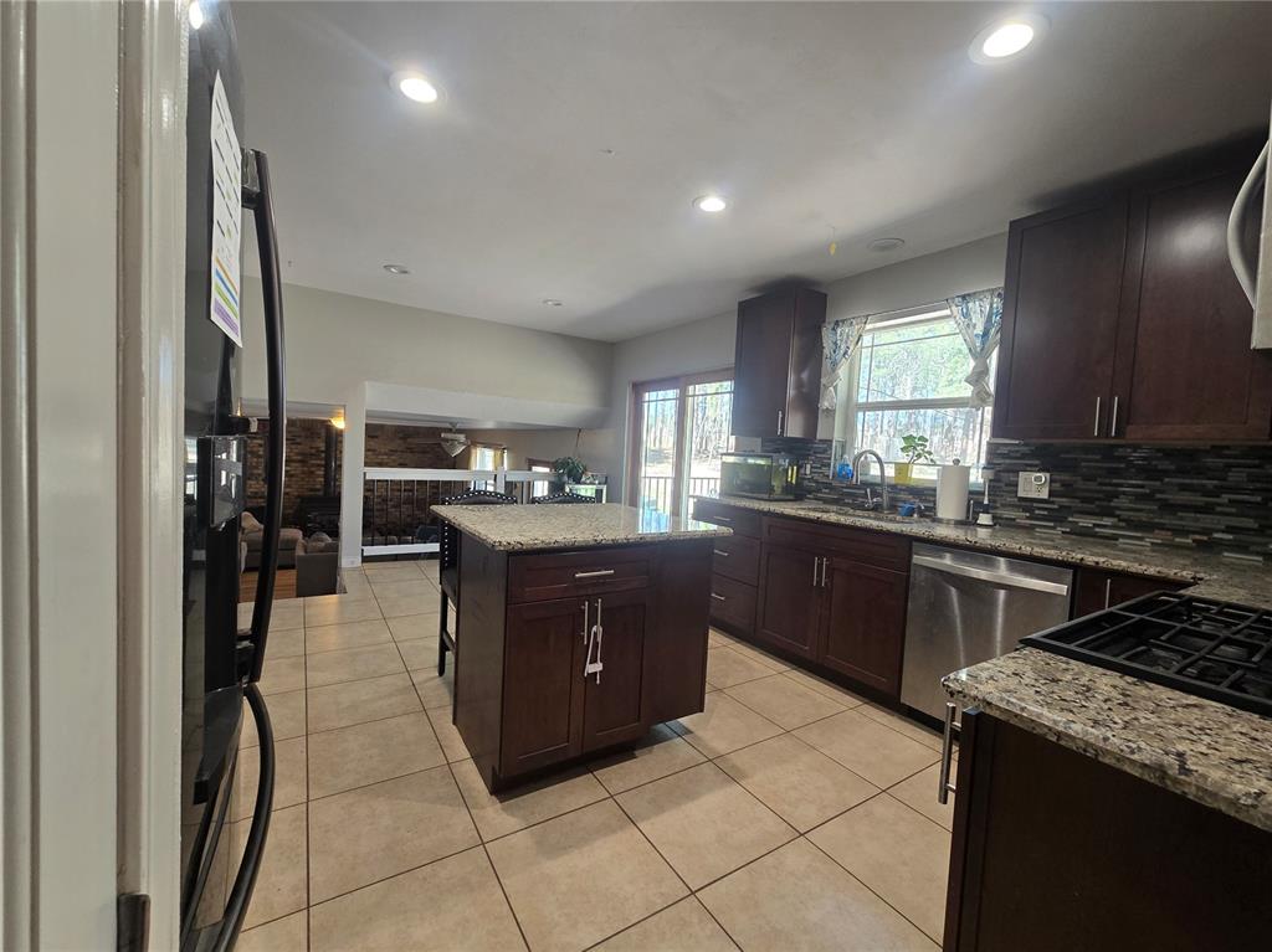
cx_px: 636
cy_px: 476
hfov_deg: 106.2
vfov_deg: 89.9
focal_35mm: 13
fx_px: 477
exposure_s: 1/54.9
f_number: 2.2
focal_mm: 2.2
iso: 125
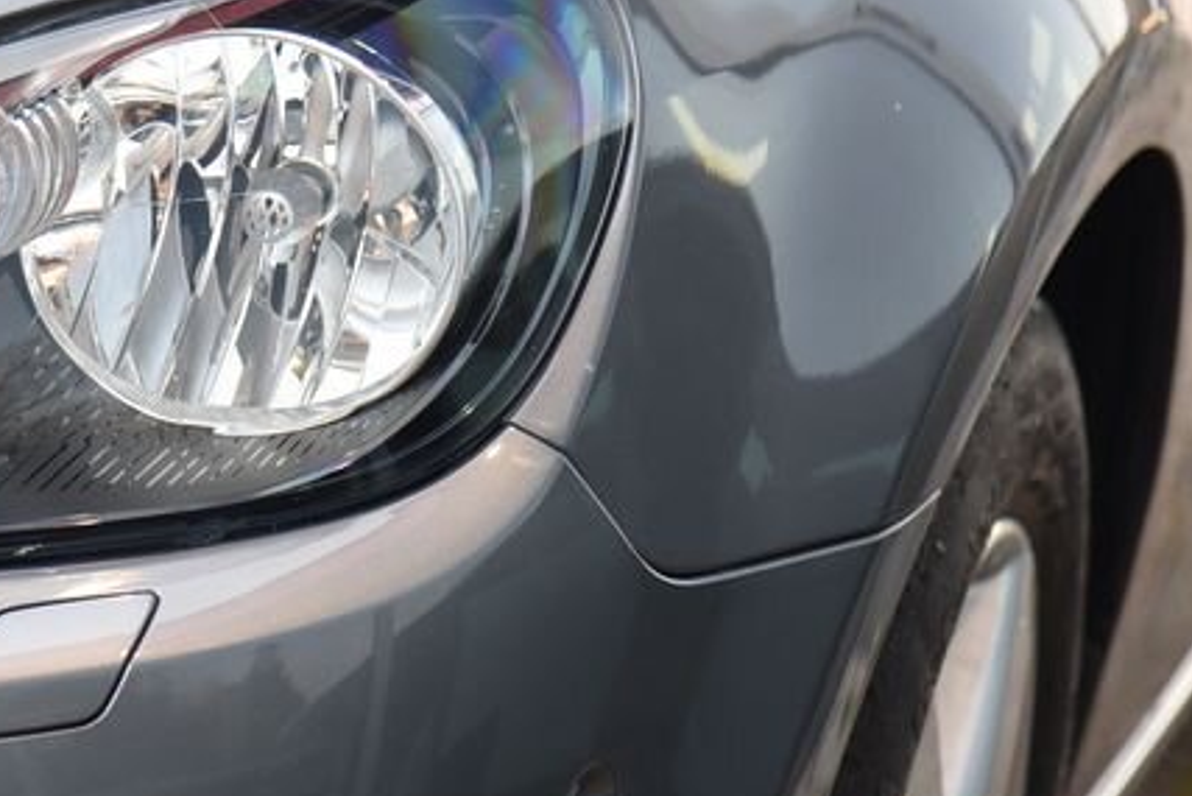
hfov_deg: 7.1
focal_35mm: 288
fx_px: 9539
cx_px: -36
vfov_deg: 4.8
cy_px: 229
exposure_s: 1/60
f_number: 4
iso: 500
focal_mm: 120
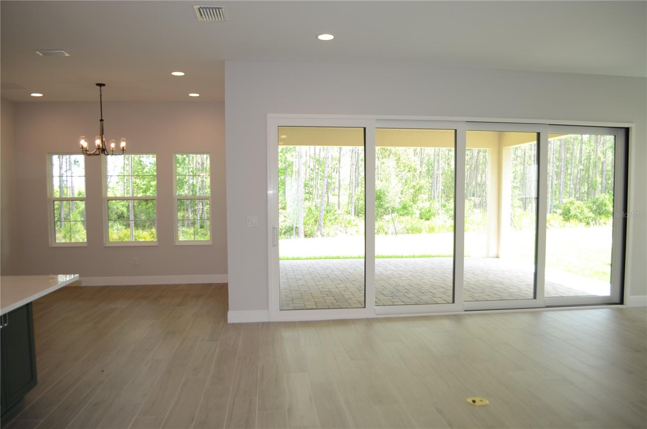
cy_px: 214
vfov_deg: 47.7
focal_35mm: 27
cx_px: 324
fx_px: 484
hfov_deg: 67.5
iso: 100
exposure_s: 1/40
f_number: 3.5
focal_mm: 18
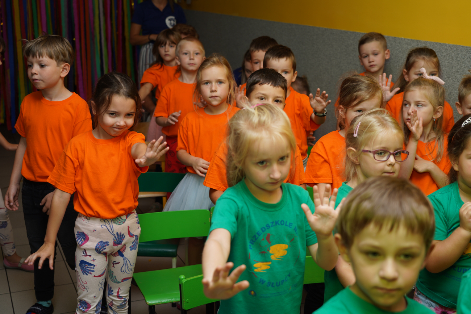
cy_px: 157
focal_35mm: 47
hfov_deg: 41.9
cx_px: 236
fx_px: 615
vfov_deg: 28.7
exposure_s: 1/100
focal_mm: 47
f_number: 4
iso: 100
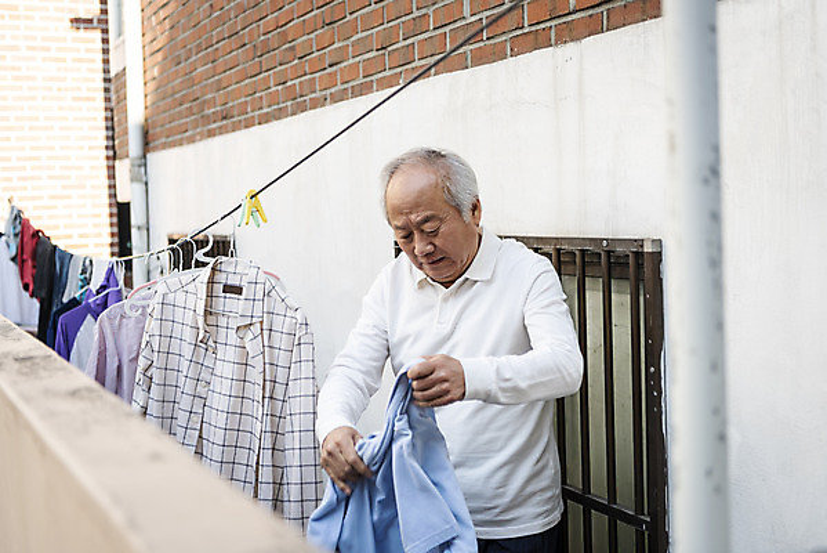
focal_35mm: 50
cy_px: 276
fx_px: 1149
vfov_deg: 27.0
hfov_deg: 39.6
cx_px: 414
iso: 80
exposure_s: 1/200
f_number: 2.8
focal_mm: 50
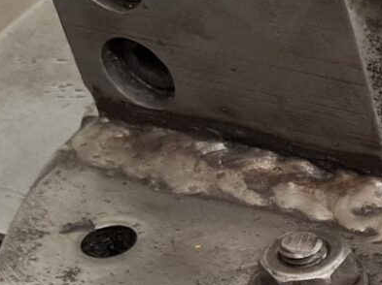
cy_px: 491
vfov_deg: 9.5
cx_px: 798
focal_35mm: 150
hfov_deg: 11.6
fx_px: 1654
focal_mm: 5.54
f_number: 1.8
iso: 160
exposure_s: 1/120
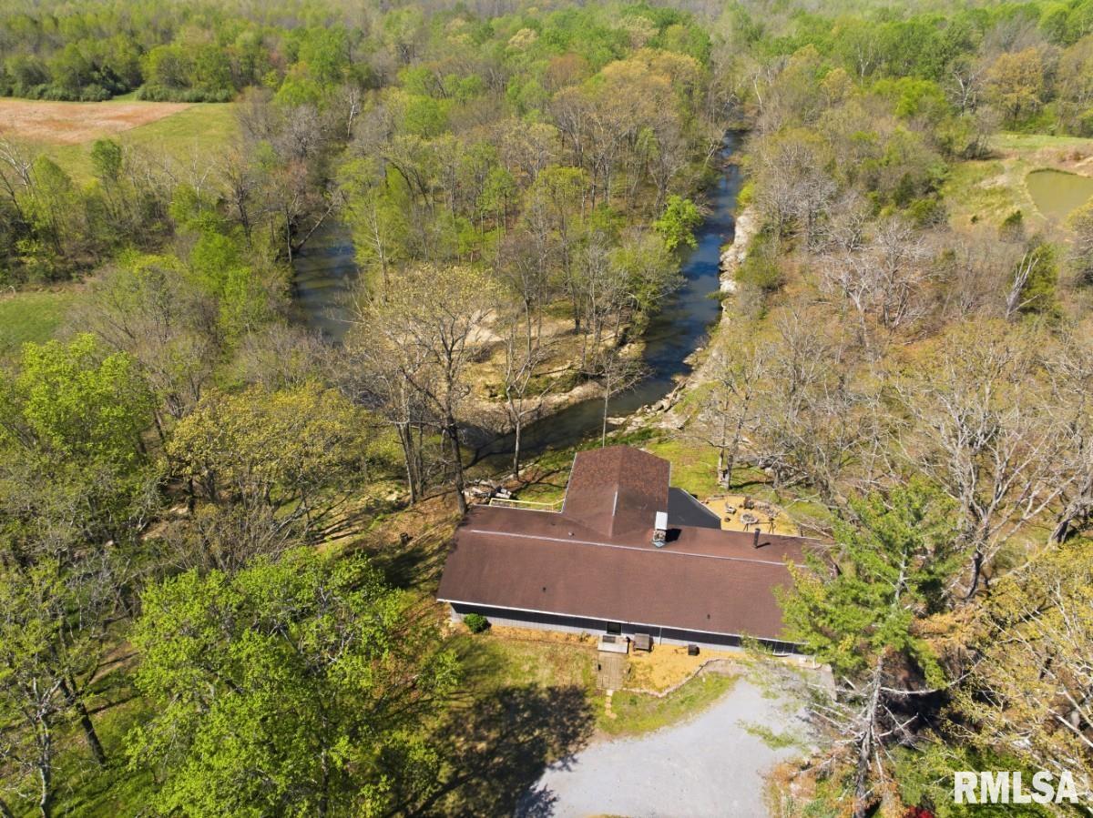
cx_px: 546
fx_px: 757
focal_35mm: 24
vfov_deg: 56.8
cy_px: 409
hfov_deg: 71.6
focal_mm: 12.3
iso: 200
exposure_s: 1/320
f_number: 10
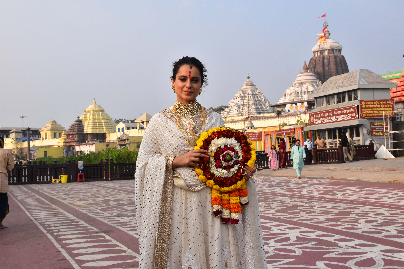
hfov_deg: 40.3
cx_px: 203
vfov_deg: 27.5
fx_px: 550
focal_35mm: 49
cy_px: 135
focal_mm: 32
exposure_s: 1/640
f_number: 13
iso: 1600
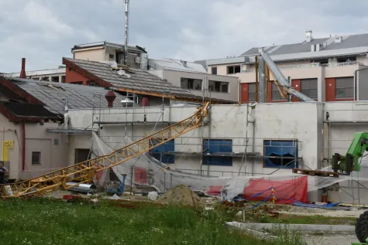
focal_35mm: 65
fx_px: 663
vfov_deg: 21.0
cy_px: 103
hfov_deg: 30.4
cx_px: 81
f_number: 8
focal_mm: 27
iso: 200
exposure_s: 1/250
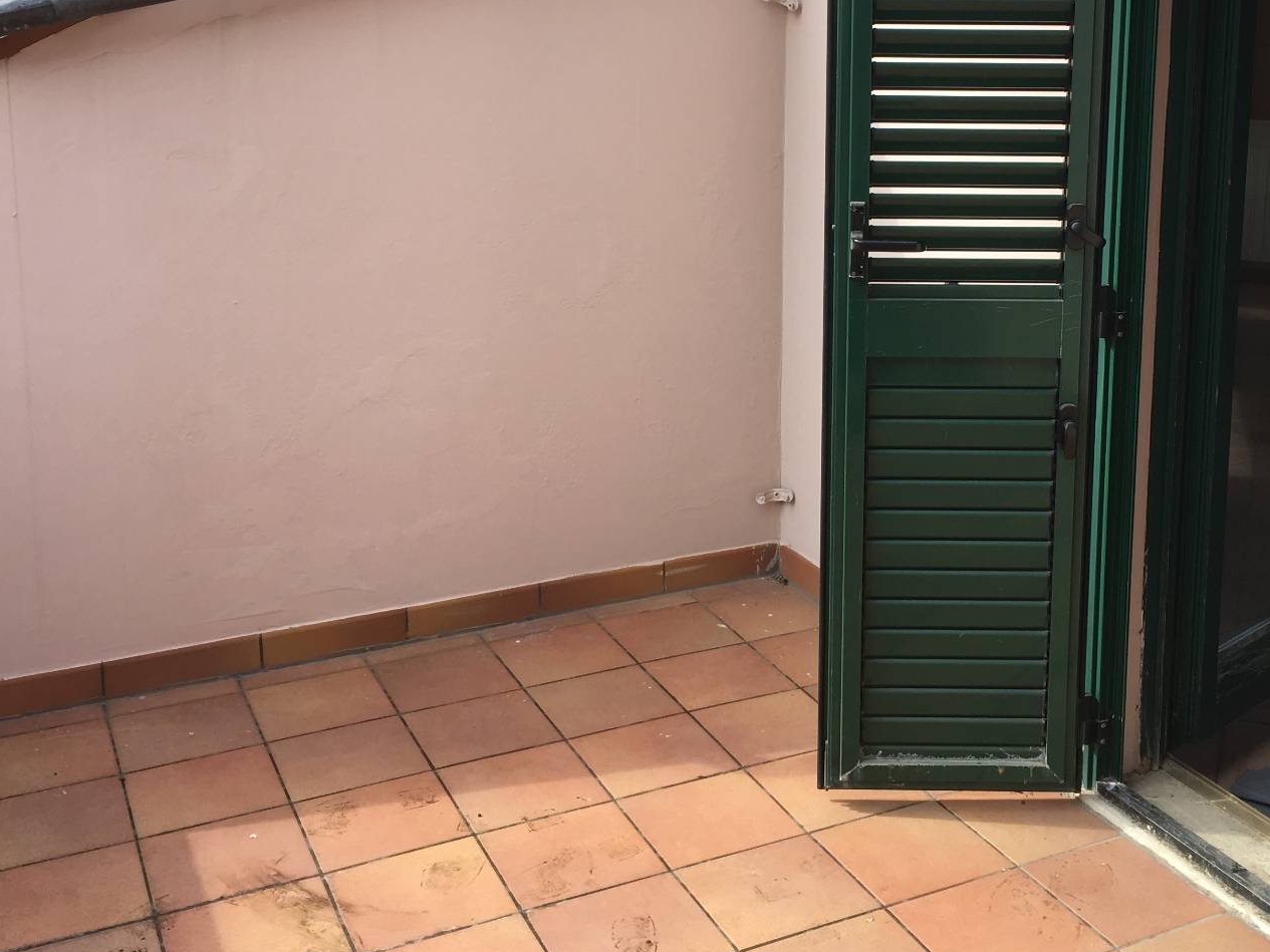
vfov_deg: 32.4
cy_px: 272
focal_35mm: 44
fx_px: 1614
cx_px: 789
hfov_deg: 42.6
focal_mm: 4.15
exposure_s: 1/354
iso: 25
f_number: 2.2
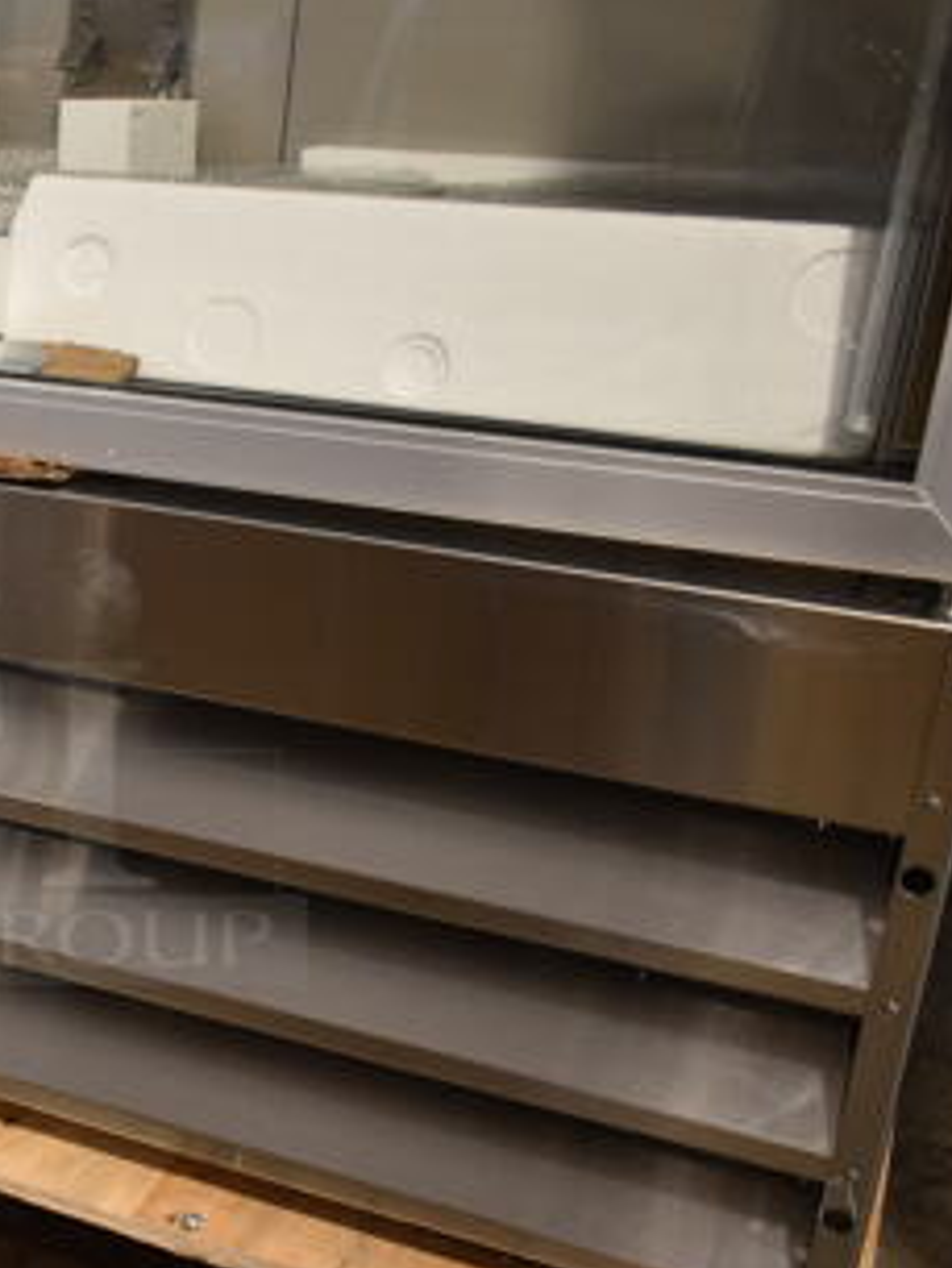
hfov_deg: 25.5
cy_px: 765
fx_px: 1905
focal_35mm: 52
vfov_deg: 36.7
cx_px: -154
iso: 720
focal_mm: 18
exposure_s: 1/30
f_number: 3.5
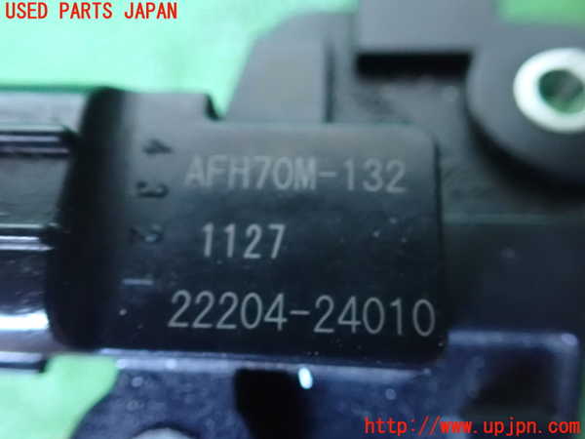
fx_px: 507
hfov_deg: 60.0
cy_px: 220
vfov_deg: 46.8
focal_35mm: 30
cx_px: 292
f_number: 2.3
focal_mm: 5.4
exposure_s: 1/30
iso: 1600
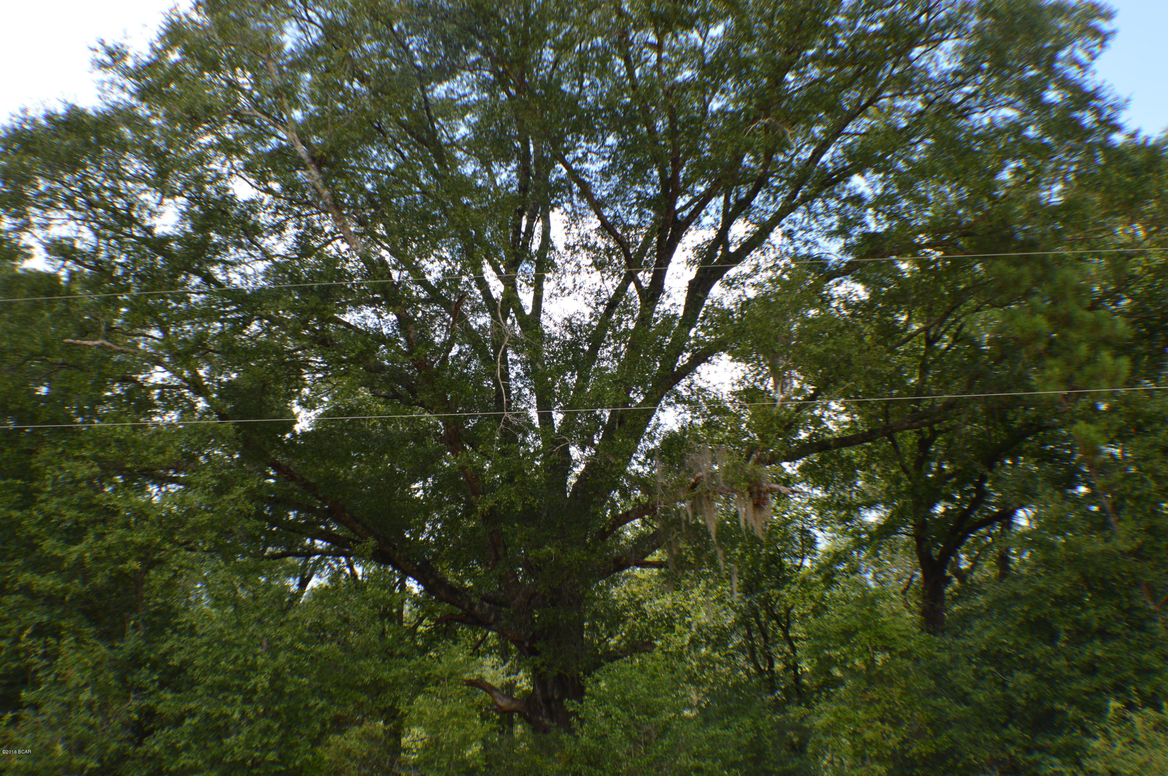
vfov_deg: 29.8
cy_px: 388
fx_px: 1459
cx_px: 584
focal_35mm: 45
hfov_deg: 43.6
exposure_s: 1/125
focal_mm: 30
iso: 110
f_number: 5.6
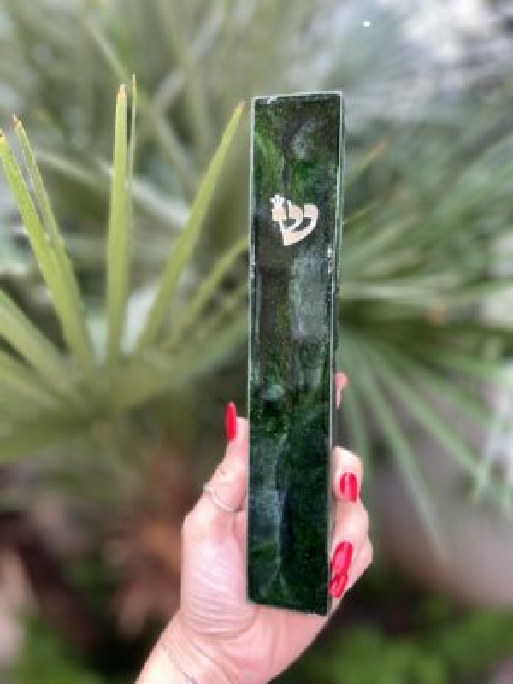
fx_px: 514
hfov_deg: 53.1
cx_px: 256
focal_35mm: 26
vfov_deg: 67.3
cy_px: 342
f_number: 1.5
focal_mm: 5.7
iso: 32
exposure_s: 1/154
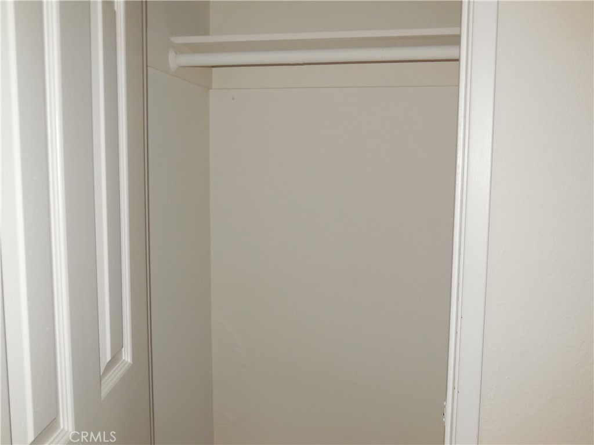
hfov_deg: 54.0
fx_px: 583
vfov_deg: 41.8
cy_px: 222
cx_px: 297
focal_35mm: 34
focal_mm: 6.1
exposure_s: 1/30
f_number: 3.4
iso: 200
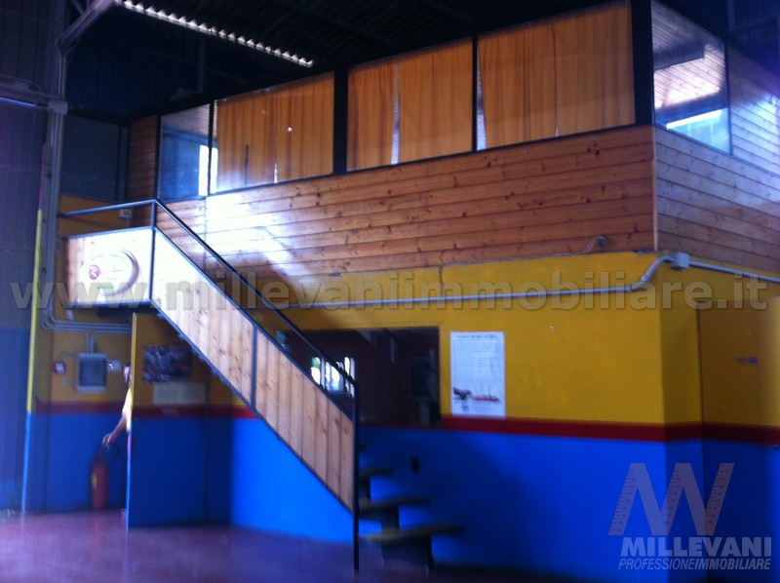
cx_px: 390
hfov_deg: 52.7
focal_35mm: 35
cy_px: 292
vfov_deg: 40.6
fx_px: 788
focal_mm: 3.85
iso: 80
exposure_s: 1/17
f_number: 2.8
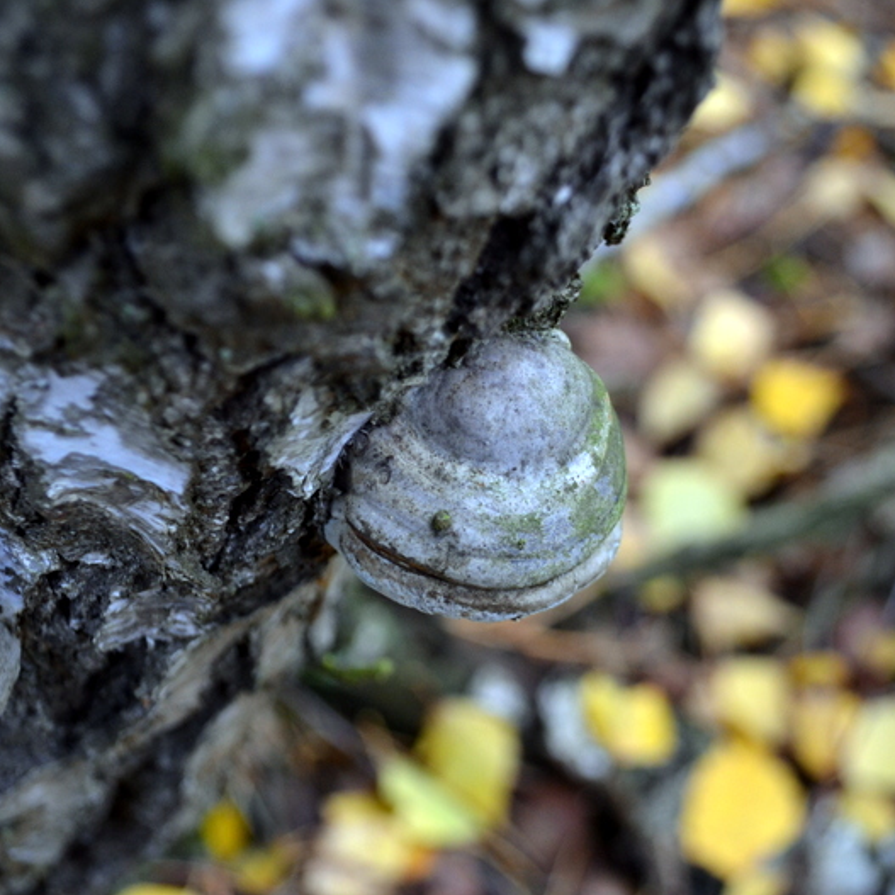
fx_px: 1814
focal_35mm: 62
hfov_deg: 27.7
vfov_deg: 27.7
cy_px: 448
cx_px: 516
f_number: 4.8
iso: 800
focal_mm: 32
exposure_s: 1/60
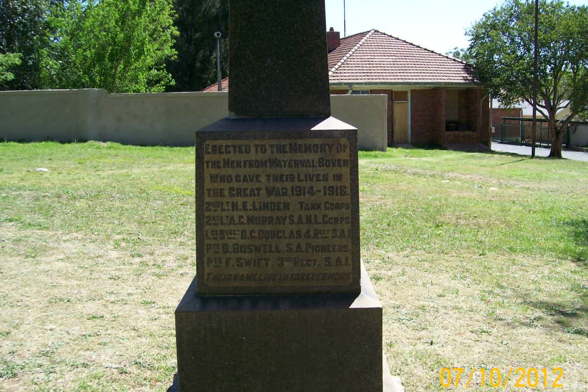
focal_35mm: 38
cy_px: 209
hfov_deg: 50.7
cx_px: 295
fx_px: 621
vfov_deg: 35.0
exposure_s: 1/786
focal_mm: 6
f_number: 2.7
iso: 80
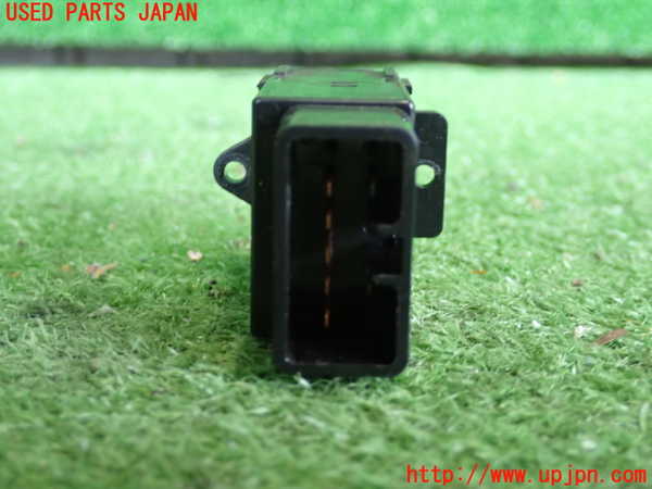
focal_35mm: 54
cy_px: 244
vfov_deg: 27.0
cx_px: 326
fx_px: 1017
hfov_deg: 35.5
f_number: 3.3
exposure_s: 1/15
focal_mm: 9.65
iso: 800
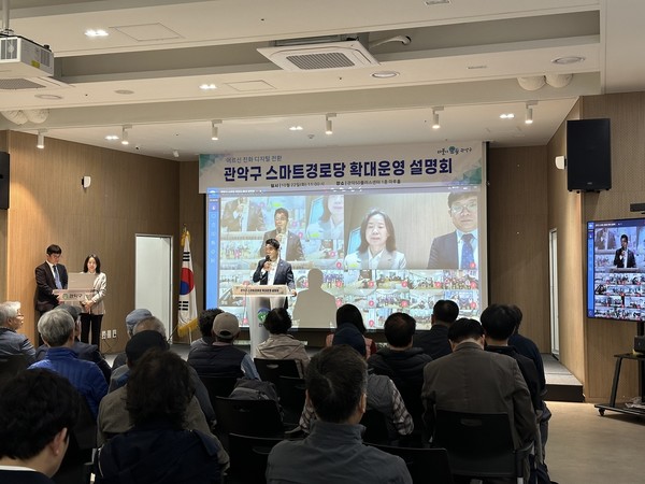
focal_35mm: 48
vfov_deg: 30.3
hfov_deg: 39.7
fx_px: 894
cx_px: 322
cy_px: 242
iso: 64
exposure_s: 1/60
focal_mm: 6.86
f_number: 1.78
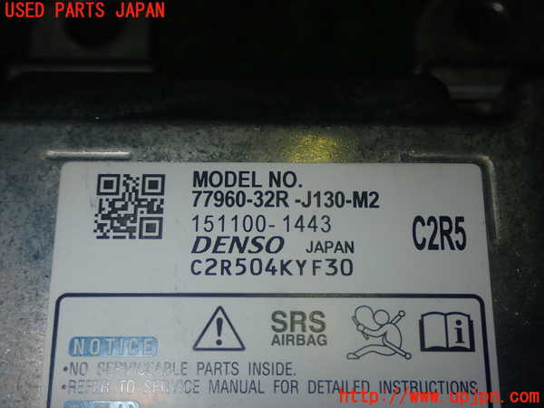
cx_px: 272
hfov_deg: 35.5
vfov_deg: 27.0
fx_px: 849
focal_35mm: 54
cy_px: 204
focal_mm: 9.65
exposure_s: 1/50
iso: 200
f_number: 10
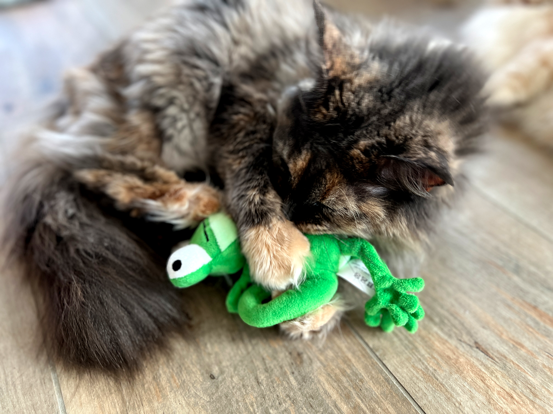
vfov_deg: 53.1
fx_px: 415
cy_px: 207
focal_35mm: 26
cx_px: 276
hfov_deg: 67.3
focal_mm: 5.7
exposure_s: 1/86
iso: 125
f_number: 1.5
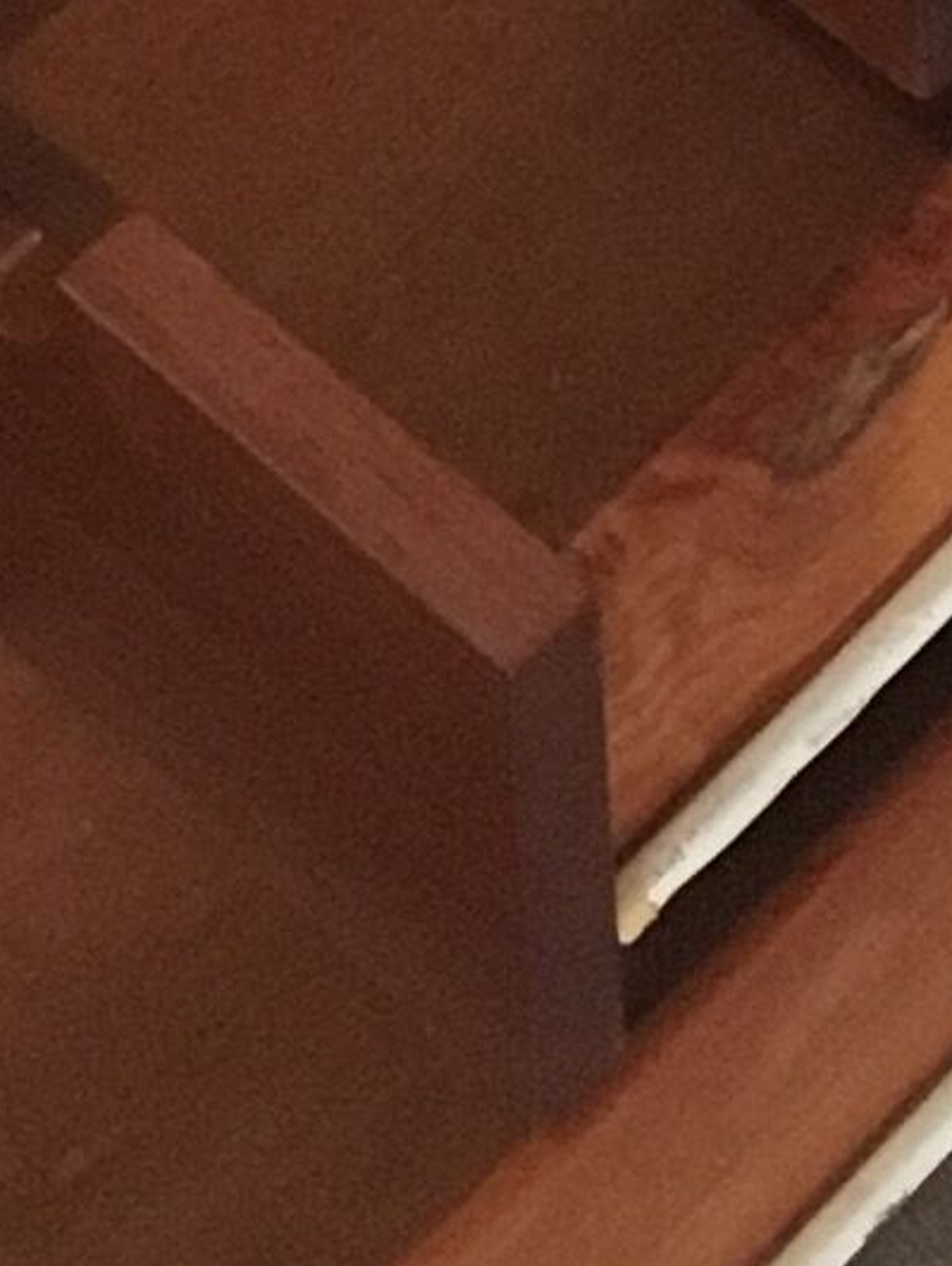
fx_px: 8057
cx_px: 274
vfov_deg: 7.9
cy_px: -2444
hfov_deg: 6.8
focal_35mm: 220
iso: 200
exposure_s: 1/20
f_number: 2.2
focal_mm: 4.15
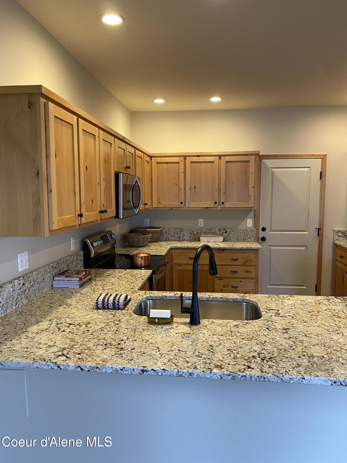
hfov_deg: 53.1
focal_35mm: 26
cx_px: 174
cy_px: 232
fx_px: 348
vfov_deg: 67.3
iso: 80
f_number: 1.8
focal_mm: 4.25
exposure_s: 1/60
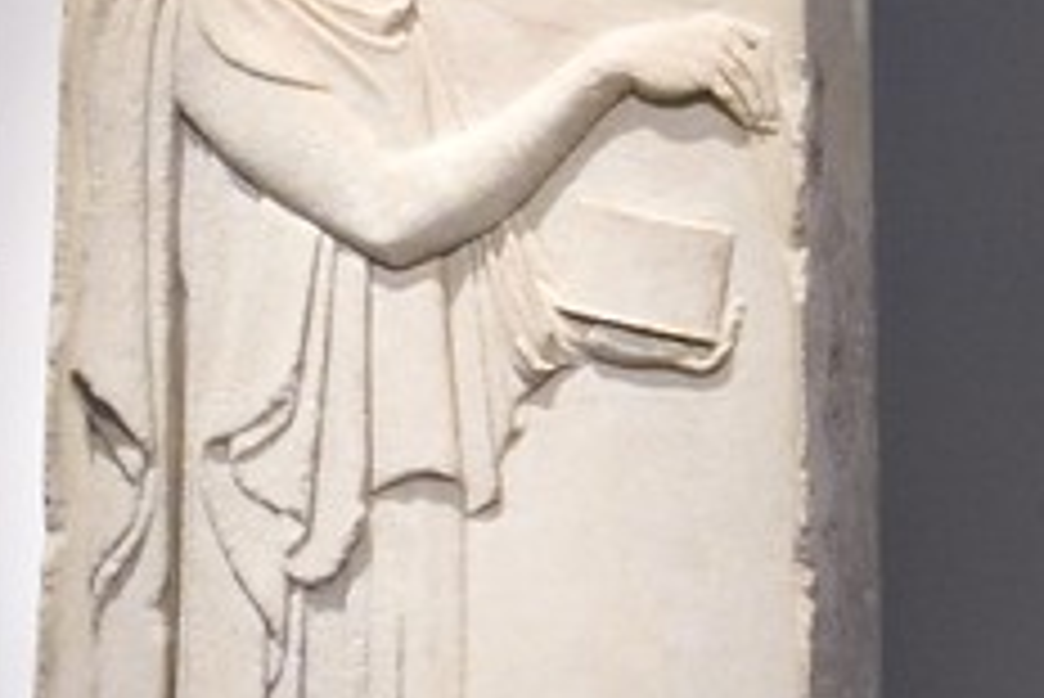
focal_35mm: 234
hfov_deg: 7.7
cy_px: 477
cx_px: 3141
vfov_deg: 5.9
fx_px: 6790
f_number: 10
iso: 3200
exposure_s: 1/60
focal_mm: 34
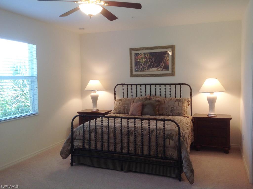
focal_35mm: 35
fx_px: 255
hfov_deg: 52.7
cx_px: 126
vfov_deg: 40.6
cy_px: 94
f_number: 2.4
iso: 64
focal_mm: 4.28
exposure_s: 1/40
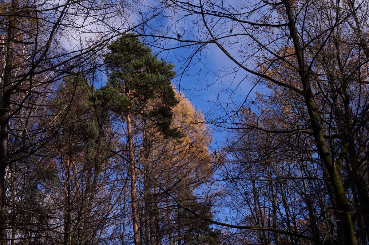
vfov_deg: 20.3
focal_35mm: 67
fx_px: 686
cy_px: 122
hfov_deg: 30.1
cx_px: 184
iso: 400
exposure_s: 1/3200
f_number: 5.6
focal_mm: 45
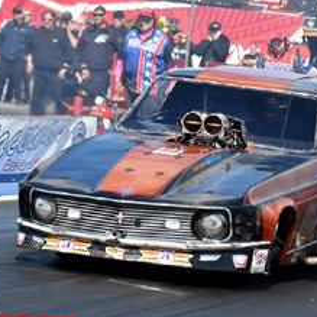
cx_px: 198
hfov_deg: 9.2
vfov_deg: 9.2
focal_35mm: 191
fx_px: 1979
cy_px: 165
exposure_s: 1/3200
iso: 160
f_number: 5.6
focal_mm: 82
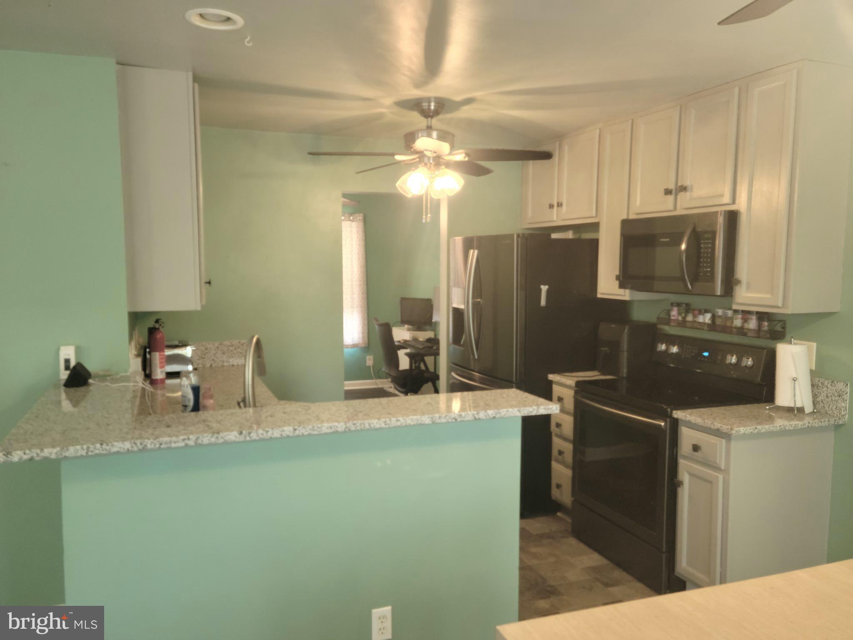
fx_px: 690
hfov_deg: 63.4
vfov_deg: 49.7
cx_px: 426
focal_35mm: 28
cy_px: 320
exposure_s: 1/40
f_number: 2
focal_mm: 5.9
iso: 250
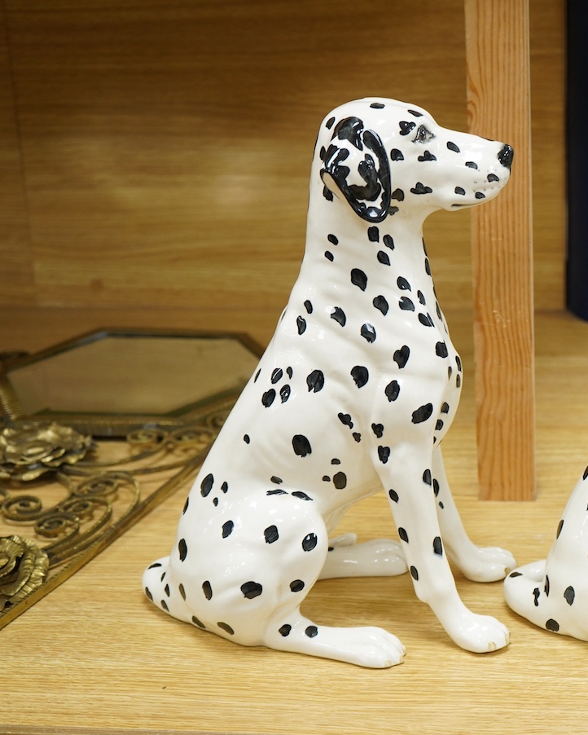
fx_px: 1522
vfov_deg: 27.1
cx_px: 512
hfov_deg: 21.4
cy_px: 366
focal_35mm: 70
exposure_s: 1/160
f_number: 4.5
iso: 1600
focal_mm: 49
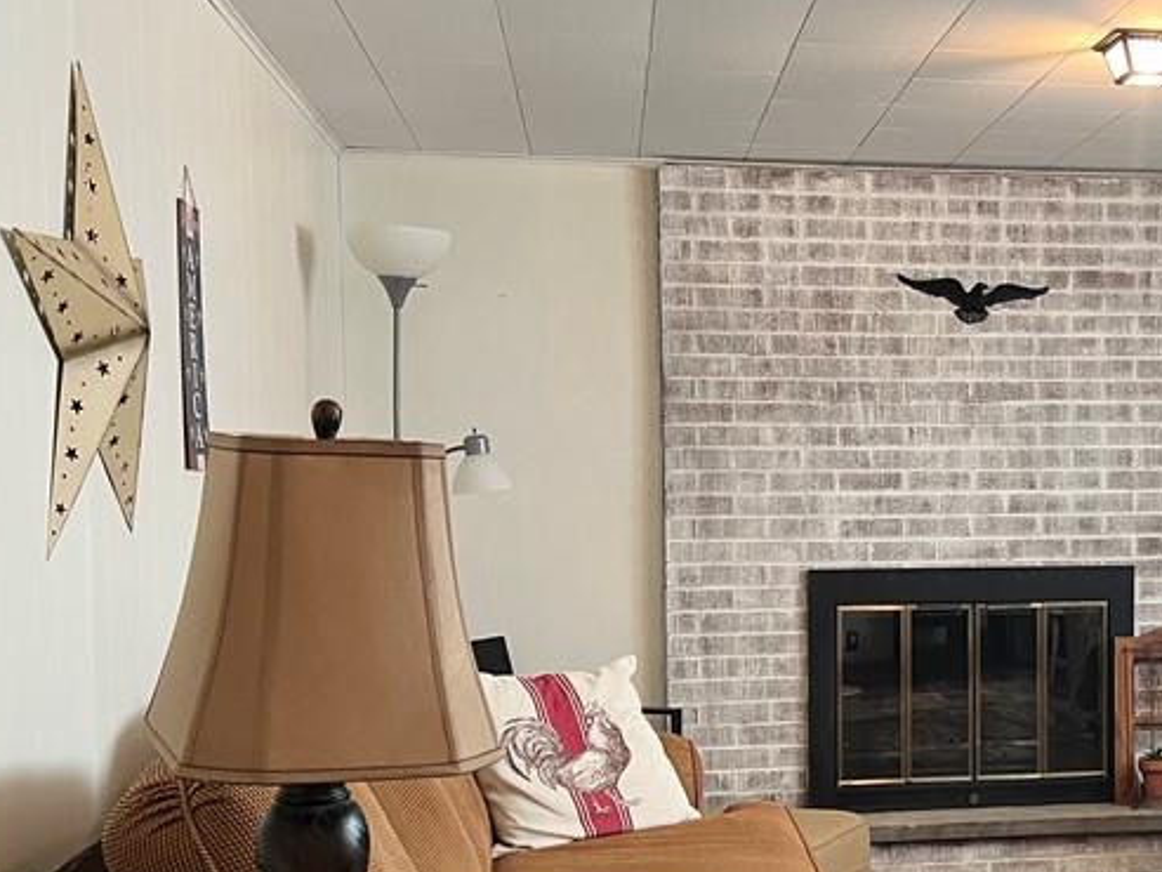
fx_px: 1813
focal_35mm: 54
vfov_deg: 26.9
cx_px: 950
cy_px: 561
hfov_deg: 34.3
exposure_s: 1/60
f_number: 1.5
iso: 160
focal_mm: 5.7
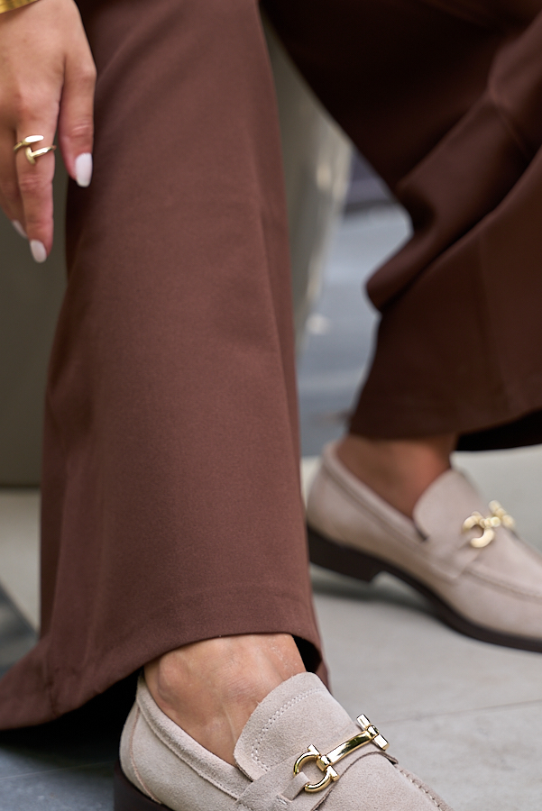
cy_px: 286
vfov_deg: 22.4
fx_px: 2044
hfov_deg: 15.1
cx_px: 355
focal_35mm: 91
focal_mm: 45.3
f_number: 2.8
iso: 100
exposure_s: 1/200
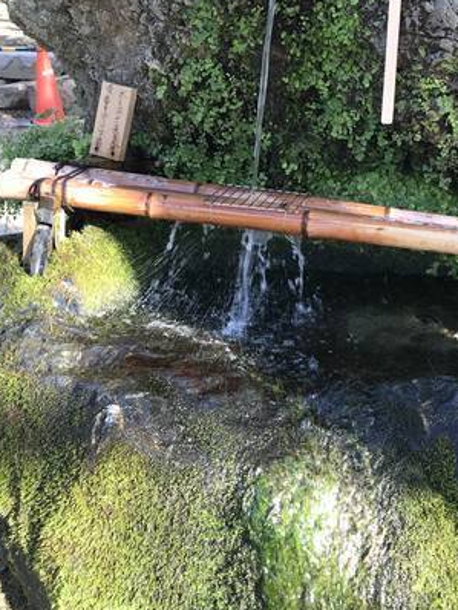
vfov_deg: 41.5
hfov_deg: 32.0
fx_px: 793
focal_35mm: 45
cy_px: 205
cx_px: 297
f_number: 1.8
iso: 32
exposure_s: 1/95
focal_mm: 3.99
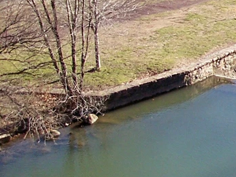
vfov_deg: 9.0
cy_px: -76
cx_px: 489
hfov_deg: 11.0
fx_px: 1104
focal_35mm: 162
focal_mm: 8
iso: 100
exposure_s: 1/350
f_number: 3.4
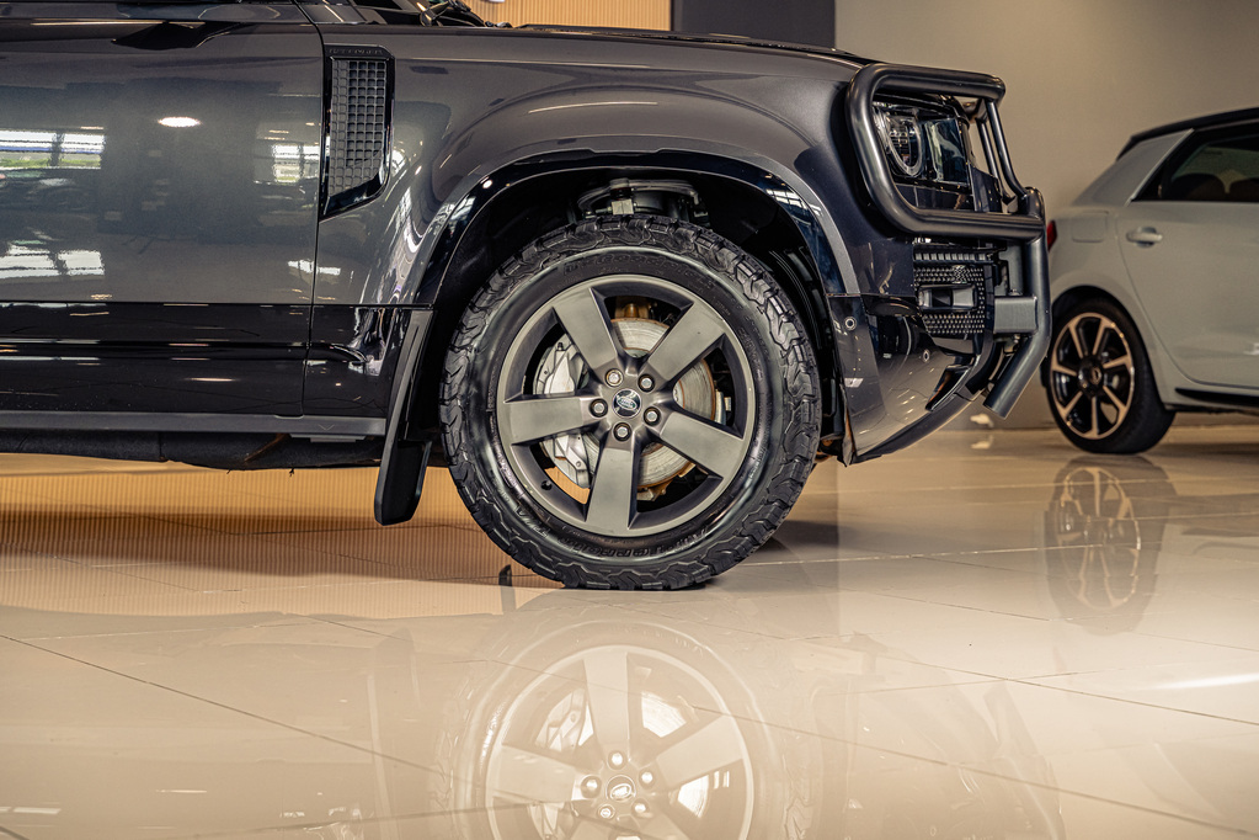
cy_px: 420
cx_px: 630
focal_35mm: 75
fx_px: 2623
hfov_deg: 27.0
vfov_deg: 18.2
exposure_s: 1/200
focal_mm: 75
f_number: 4.5
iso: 640
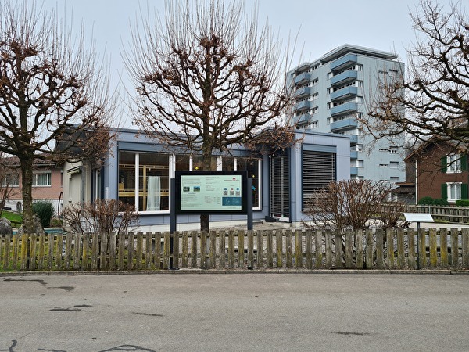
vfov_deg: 53.1
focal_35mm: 26
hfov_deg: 67.3
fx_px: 352
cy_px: 176
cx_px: 234
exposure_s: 1/437
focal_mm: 5.4
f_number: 1.8
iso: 50
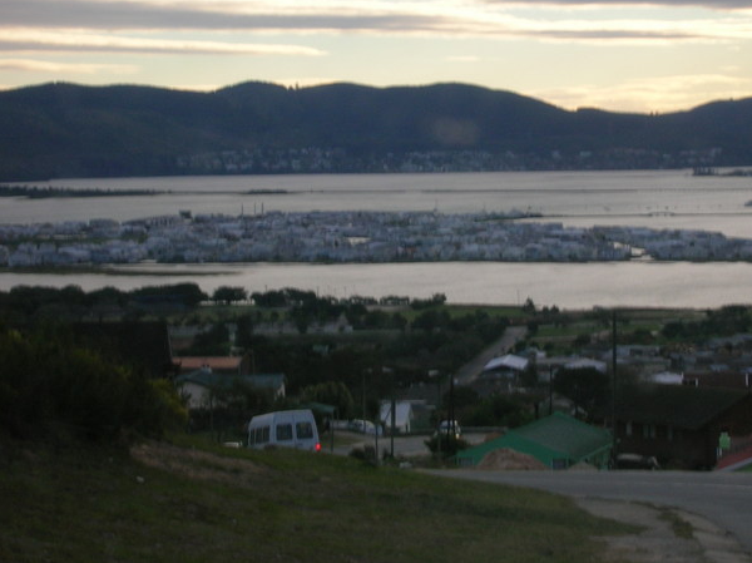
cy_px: 209
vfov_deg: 10.9
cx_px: 454
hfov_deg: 14.5
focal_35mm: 136
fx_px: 2952
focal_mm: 17.1
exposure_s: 1/46.2
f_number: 8.2
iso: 50
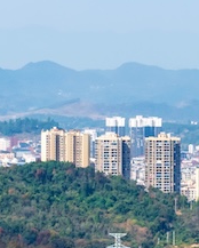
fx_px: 1853
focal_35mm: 252
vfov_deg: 7.6
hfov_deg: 6.1
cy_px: 285
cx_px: 318
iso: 100
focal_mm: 19.35
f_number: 2.8
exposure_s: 1/1000
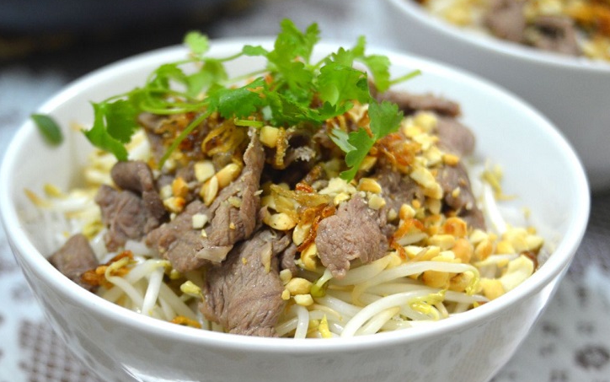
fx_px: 1081
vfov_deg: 20.0
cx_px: 306
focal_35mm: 65
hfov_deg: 31.5
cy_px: 193
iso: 1600
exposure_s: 1/40
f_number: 3.5
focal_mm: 42
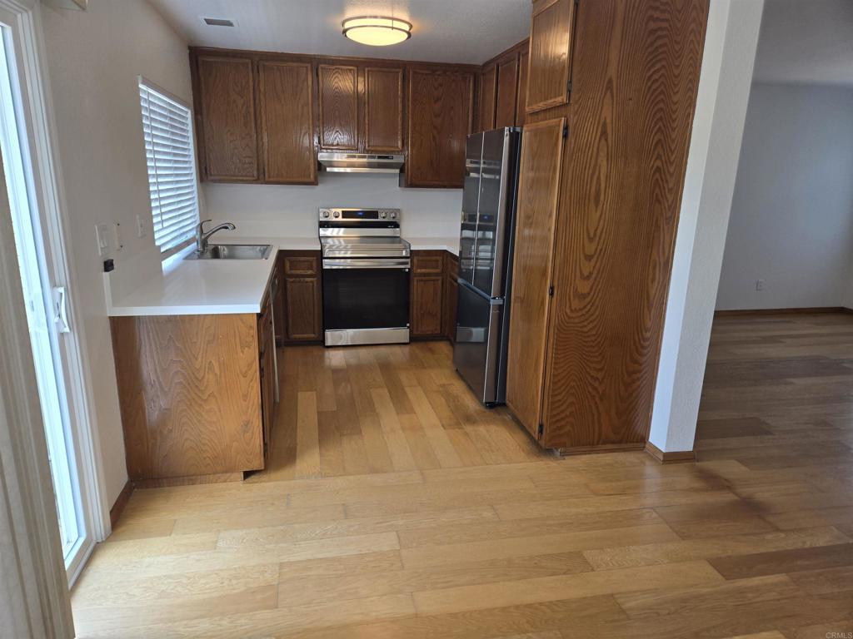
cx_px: 426
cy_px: 320
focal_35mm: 23
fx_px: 567
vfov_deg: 58.9
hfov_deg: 73.9
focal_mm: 5.4
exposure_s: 1/120
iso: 64
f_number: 1.8
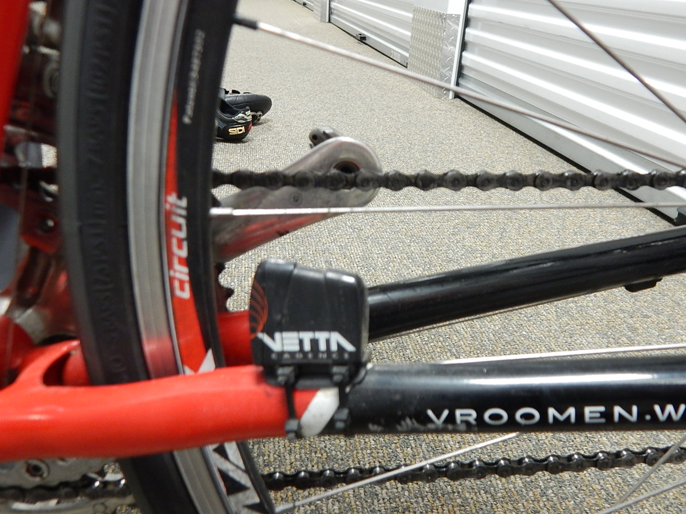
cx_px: 343
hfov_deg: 63.4
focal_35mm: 28
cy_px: 257
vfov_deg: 49.7
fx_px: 555
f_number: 3.2
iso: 400
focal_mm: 5.1
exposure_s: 1/15
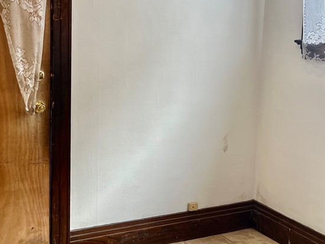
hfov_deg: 37.7
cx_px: 74
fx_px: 460
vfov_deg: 29.4
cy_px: 71
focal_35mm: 49
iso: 125
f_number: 1.5
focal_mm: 5.7
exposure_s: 1/120
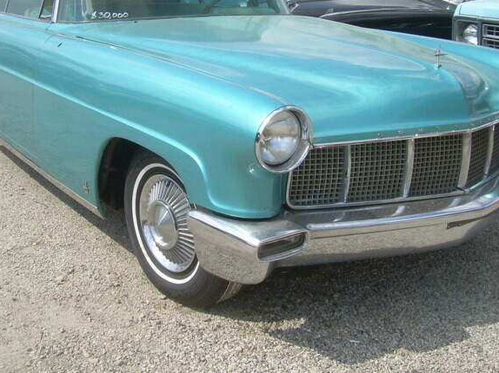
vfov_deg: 27.4
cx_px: 253
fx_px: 764
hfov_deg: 36.2
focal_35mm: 53
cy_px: 134
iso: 50
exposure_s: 1/841
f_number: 2.8
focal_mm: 6.3
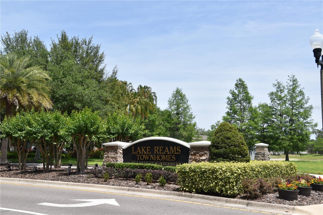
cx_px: 162
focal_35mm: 39
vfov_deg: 34.2
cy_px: 108
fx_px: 350
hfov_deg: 49.6
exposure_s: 1/320
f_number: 9
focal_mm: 26
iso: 200
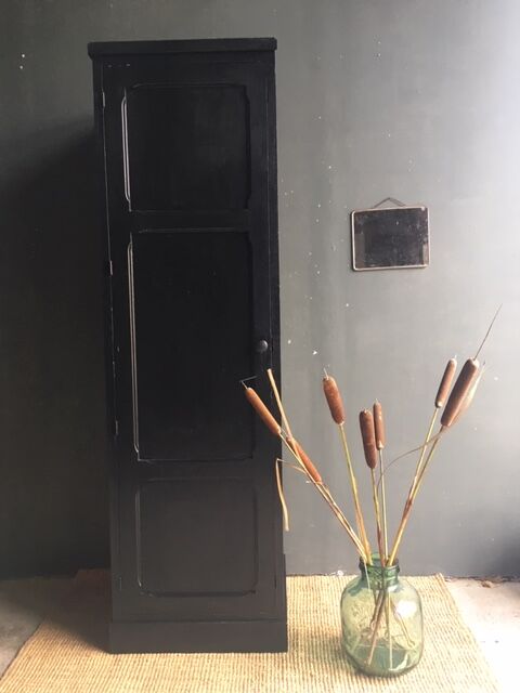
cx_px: 260
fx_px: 581
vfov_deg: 61.7
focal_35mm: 29
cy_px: 346
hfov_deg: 48.2
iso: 50
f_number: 2.2
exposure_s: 1/33
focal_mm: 4.15
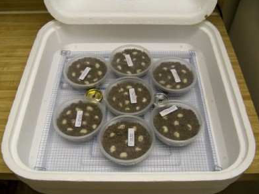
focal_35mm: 36
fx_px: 269
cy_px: 98
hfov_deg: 51.3
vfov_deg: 39.7
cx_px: 132
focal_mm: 6.2
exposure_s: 1/40
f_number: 3.5
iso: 200
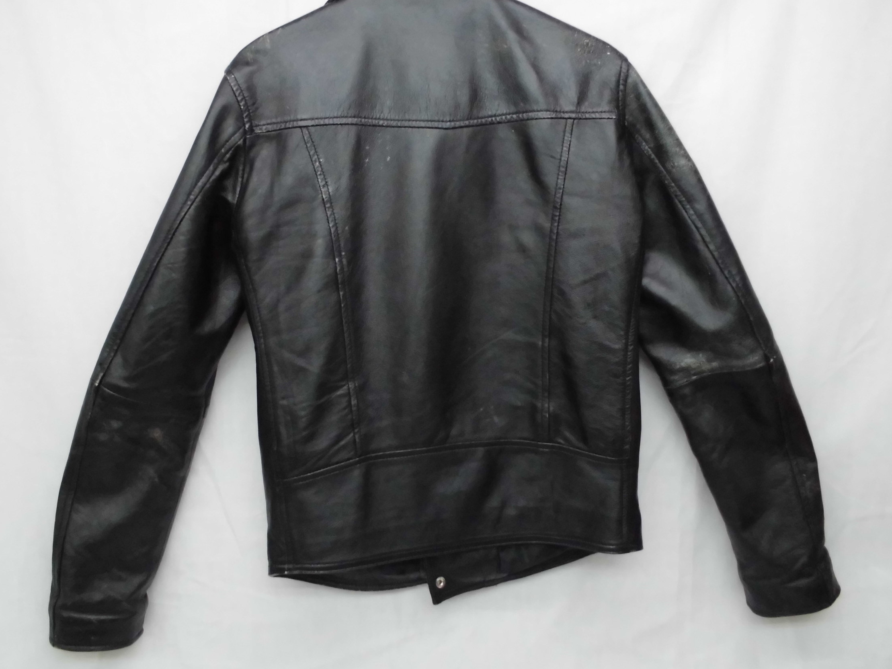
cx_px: 401
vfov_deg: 46.7
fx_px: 773
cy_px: 305
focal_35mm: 30
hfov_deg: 59.8
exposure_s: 1/60
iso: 400
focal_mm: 4.6
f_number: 3.5
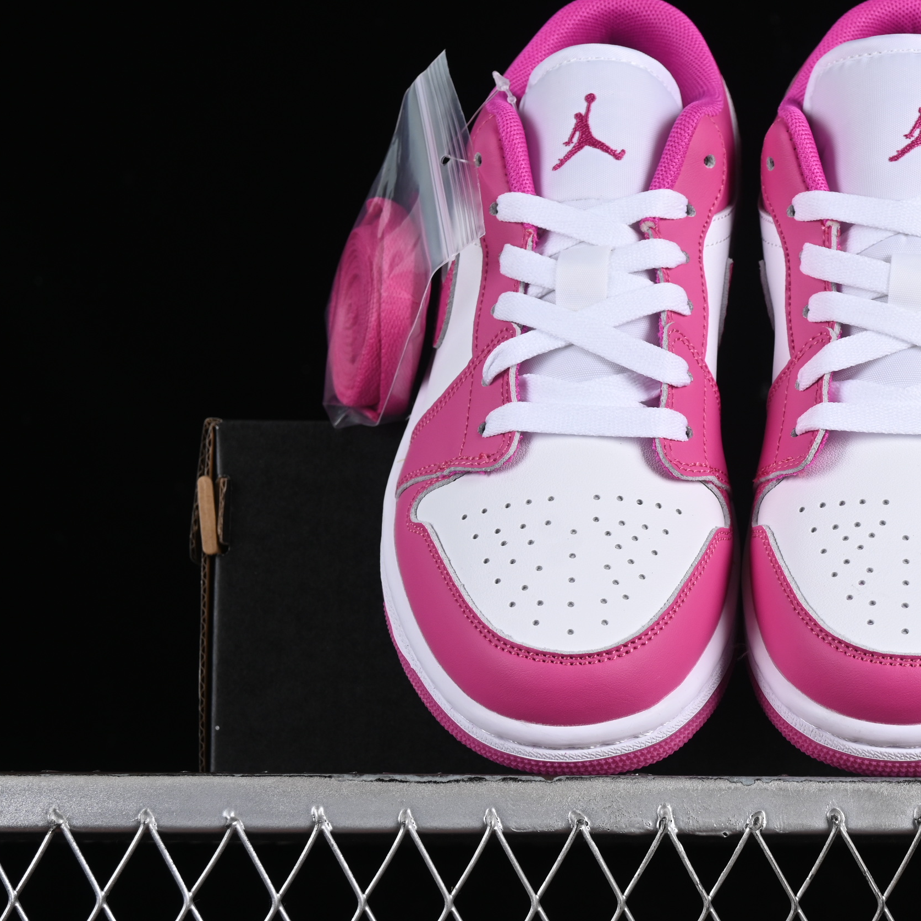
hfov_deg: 16.3
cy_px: 459
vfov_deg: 16.4
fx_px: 3191
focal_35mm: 106
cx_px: 741
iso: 160
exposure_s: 1/80
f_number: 8
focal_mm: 50
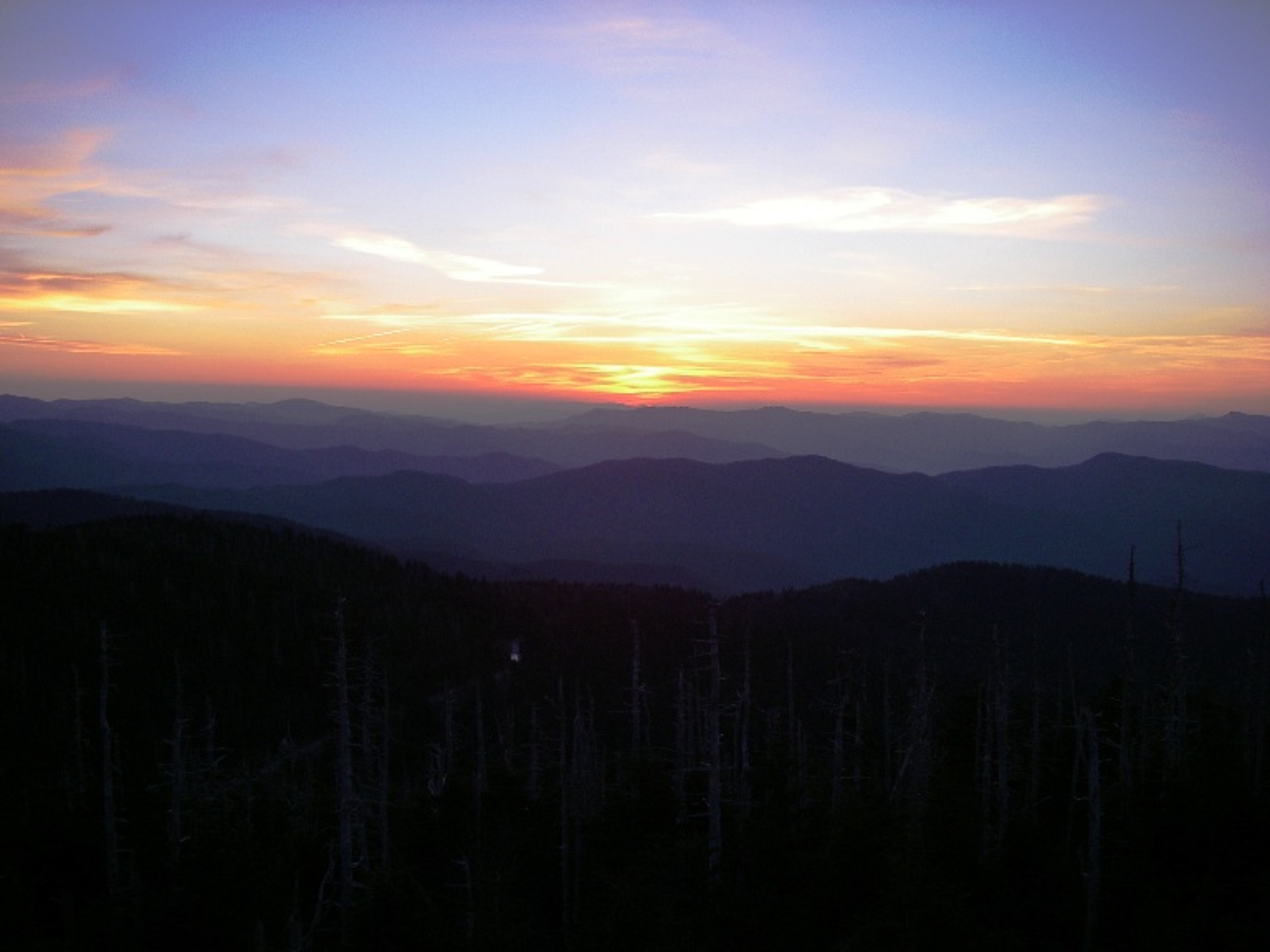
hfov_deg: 49.0
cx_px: 635
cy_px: 476
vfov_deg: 37.7
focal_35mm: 38
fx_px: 1394
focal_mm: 6.3
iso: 64
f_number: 3.3
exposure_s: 1/60
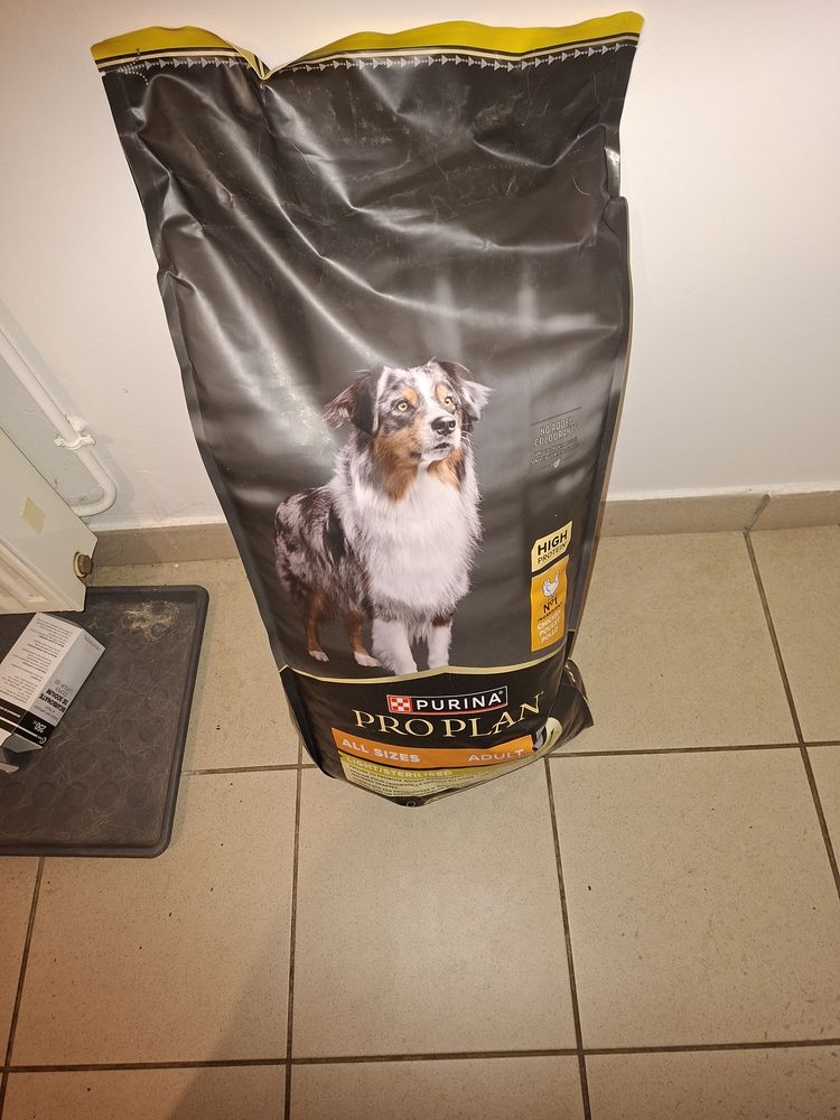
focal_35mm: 23
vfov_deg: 73.9
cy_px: 560
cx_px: 420
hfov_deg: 58.9
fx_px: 744
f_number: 1.8
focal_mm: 5.54
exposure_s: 1/50
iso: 320
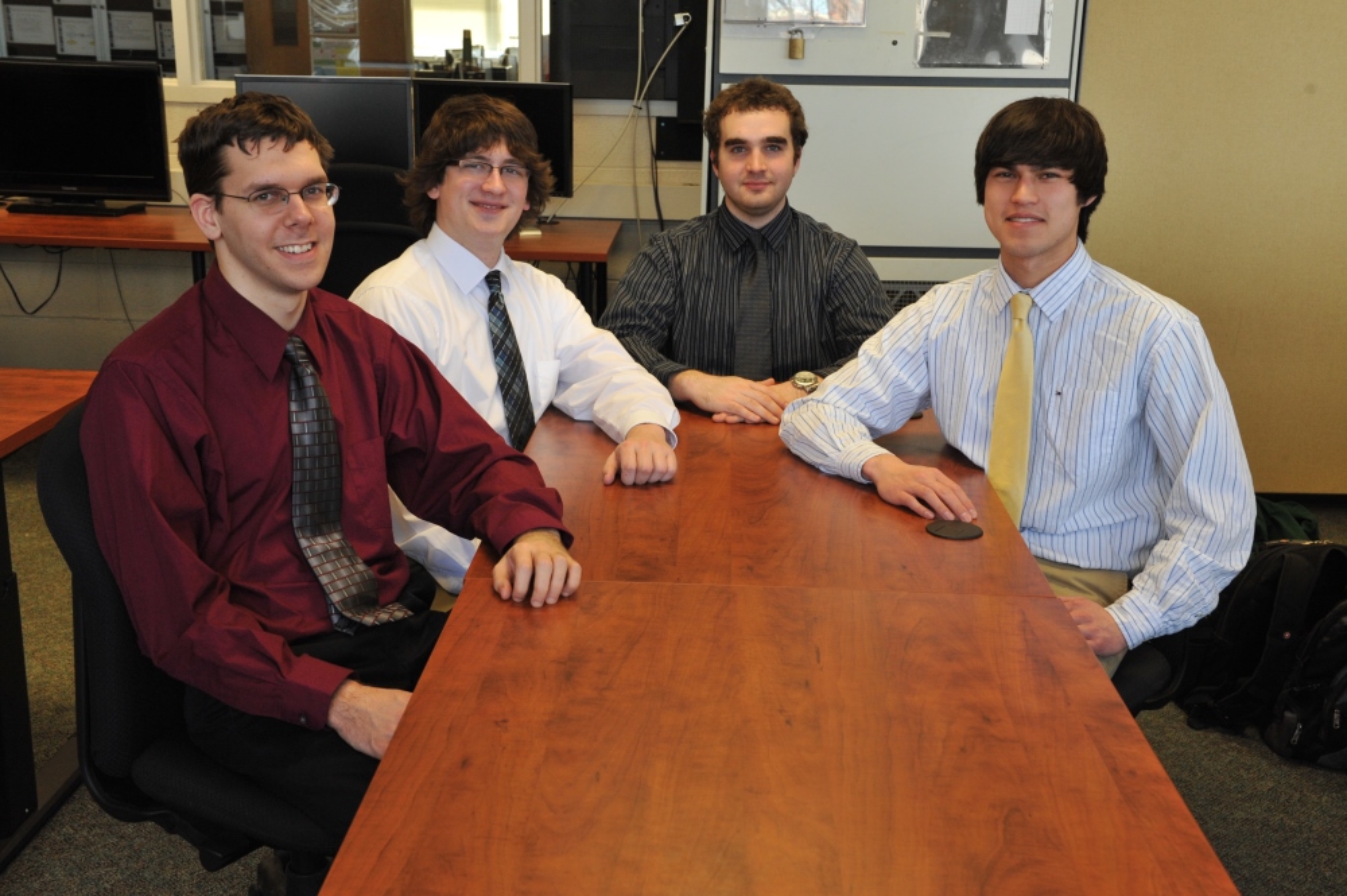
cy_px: 448
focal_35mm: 42
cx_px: 674
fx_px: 1570
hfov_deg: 46.4
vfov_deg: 31.8
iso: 1600
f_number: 8
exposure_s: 1/60
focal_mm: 42
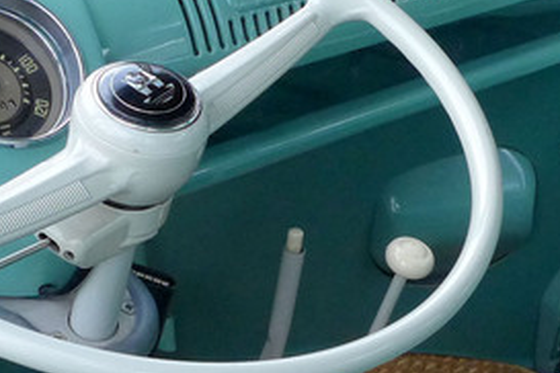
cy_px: 376
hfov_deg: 23.1
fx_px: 1369
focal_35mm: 88
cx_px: 336
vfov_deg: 15.2
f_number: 2.8
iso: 500
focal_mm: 4.7
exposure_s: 1/400
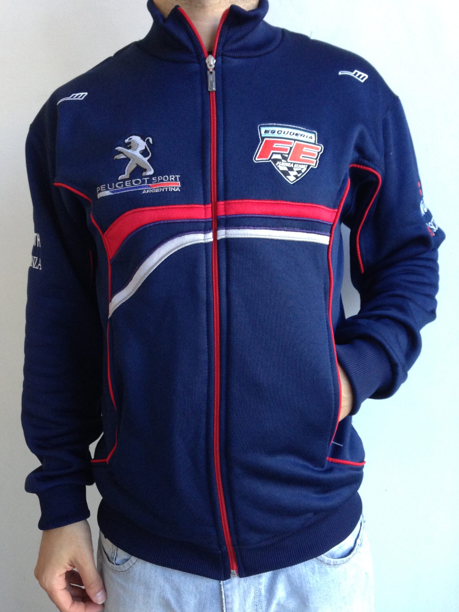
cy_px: 306
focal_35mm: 34
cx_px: 227
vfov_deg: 54.0
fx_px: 601
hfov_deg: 41.8
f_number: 2.4
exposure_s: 1/20
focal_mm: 4.12
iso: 160
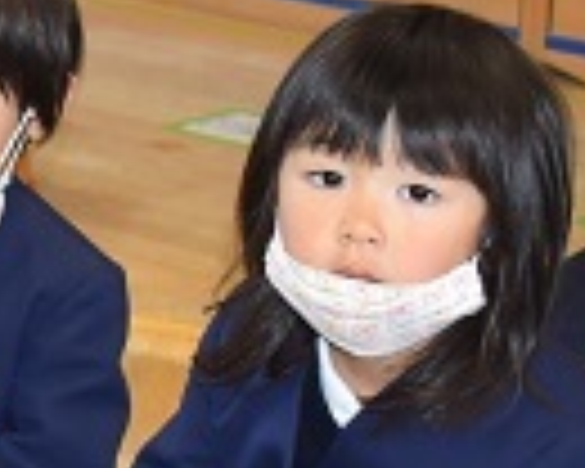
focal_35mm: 242
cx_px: -846
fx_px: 4195
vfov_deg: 6.4
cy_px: 223
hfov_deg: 7.4
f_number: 5
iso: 800
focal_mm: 35
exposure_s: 1/100
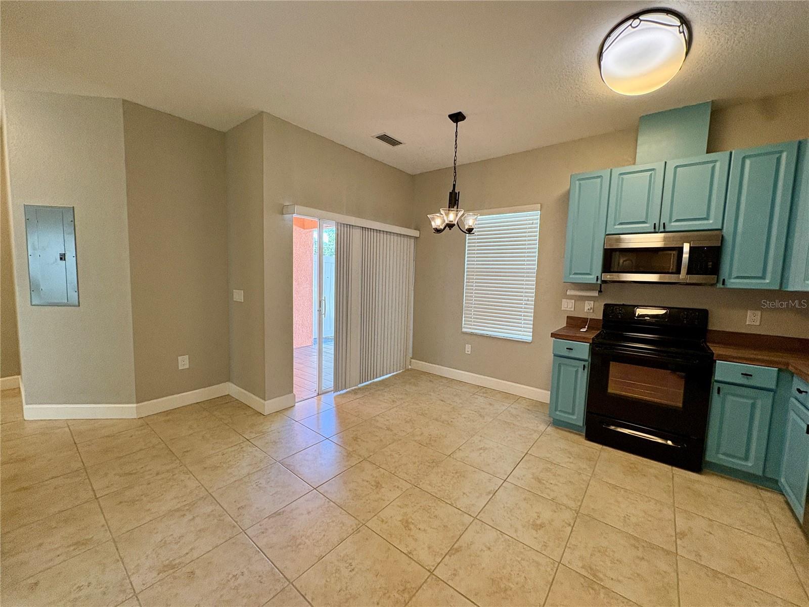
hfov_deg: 102.1
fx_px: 327
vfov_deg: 85.7
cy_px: 304
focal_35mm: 14
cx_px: 404
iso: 200
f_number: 2.2
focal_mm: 2.22
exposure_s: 1/120
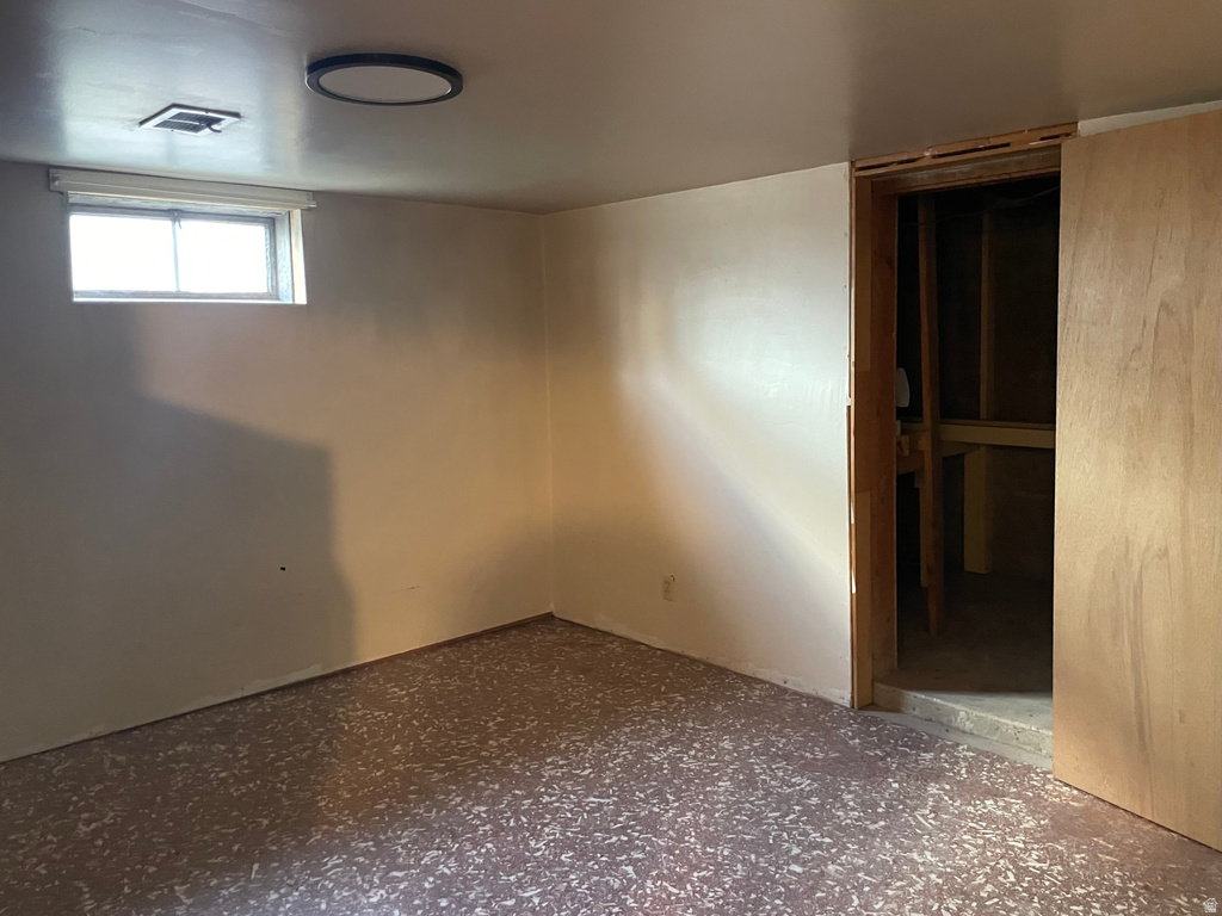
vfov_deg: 53.1
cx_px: 611
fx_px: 918
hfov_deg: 67.3
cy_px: 458
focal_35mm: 26
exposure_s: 1/30
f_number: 1.6
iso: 500
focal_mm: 4.2
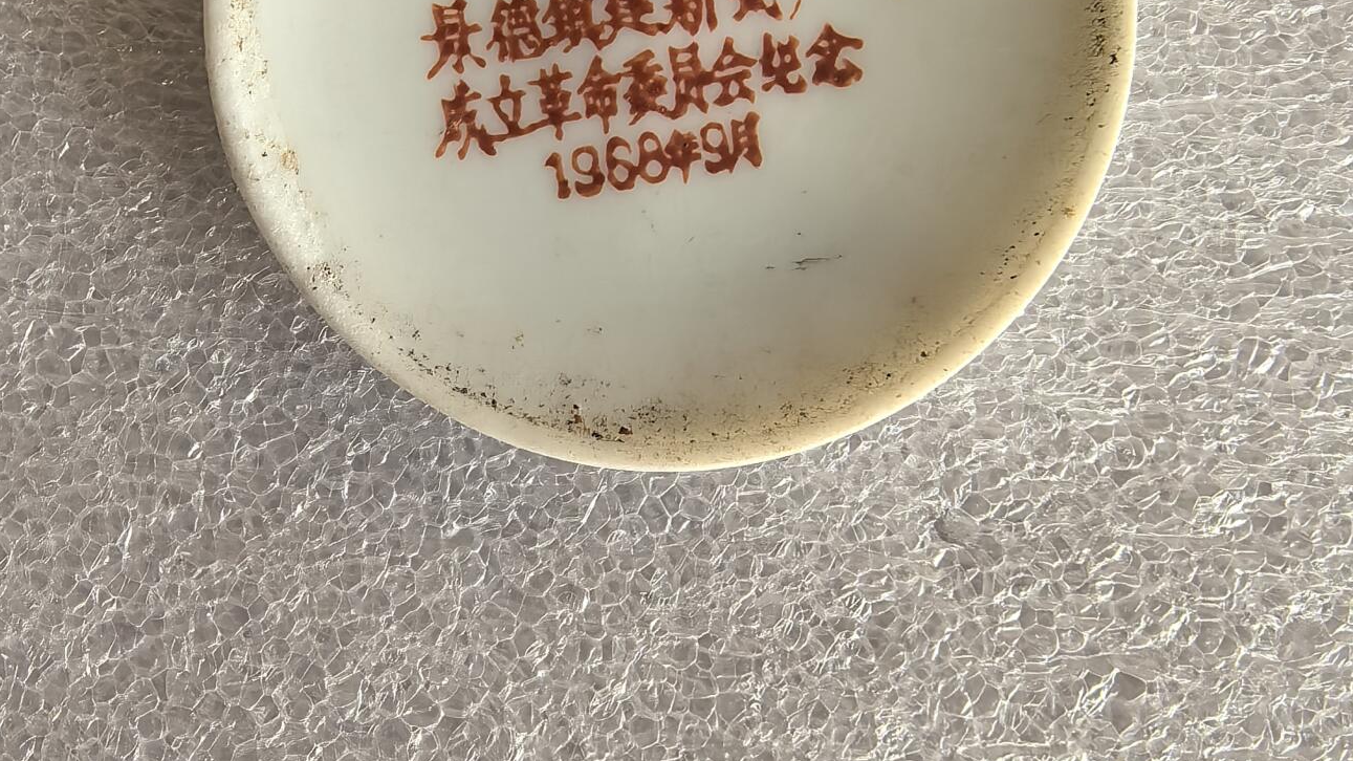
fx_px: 1471
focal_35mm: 41
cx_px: 686
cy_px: -27
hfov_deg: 49.4
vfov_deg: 27.1
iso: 125
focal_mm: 1.95
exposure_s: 1/50
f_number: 2.2
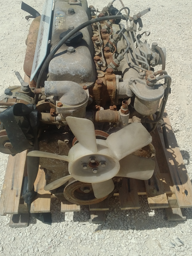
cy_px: 123
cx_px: 94
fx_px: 259
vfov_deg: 52.6
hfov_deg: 40.7
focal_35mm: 35
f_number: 2.2
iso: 50
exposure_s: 1/2004
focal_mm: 4.75
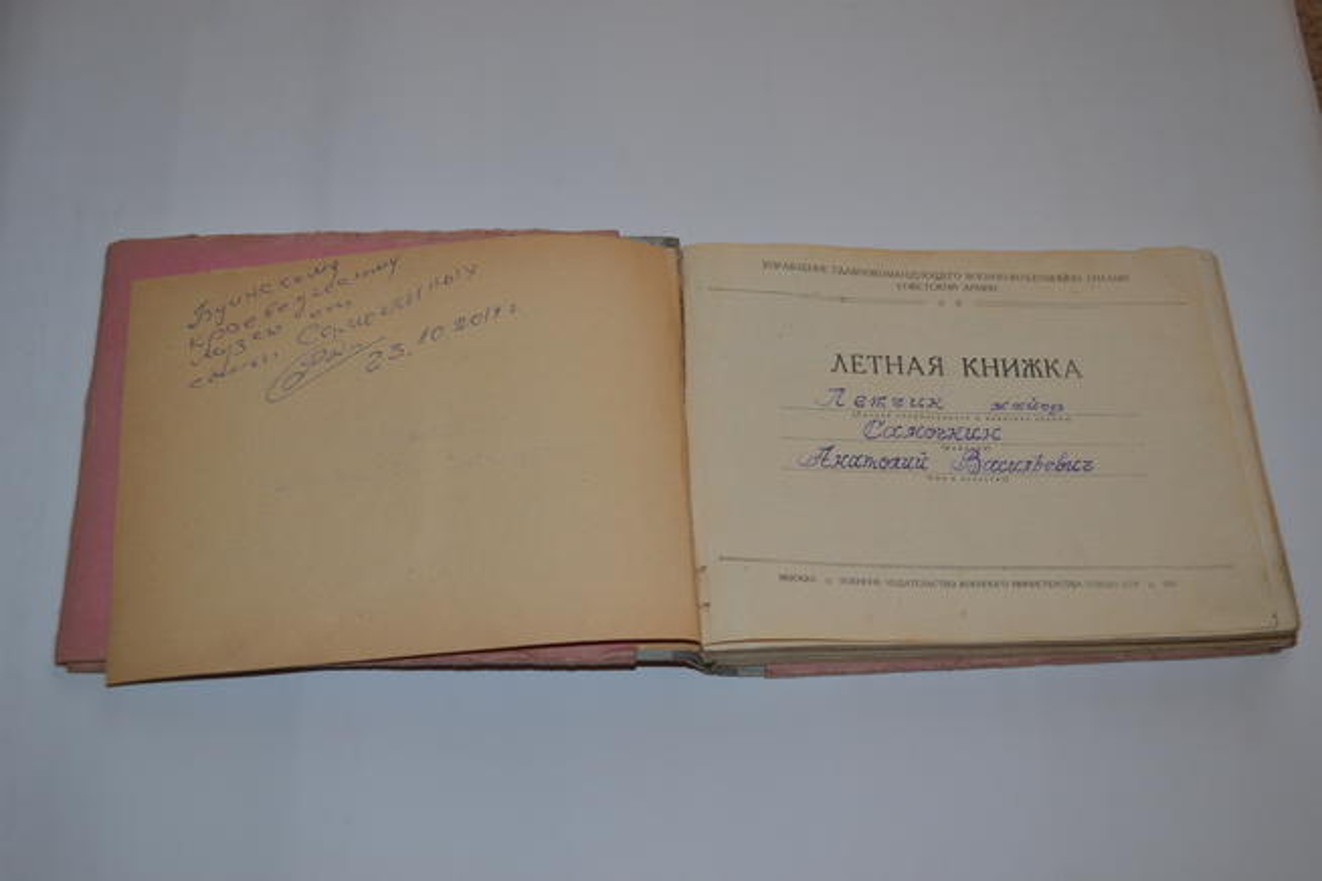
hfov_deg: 43.6
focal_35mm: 45
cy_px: 440
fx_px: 1652
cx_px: 661
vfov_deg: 29.9
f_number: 4.5
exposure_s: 1/60
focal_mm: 30
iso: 450
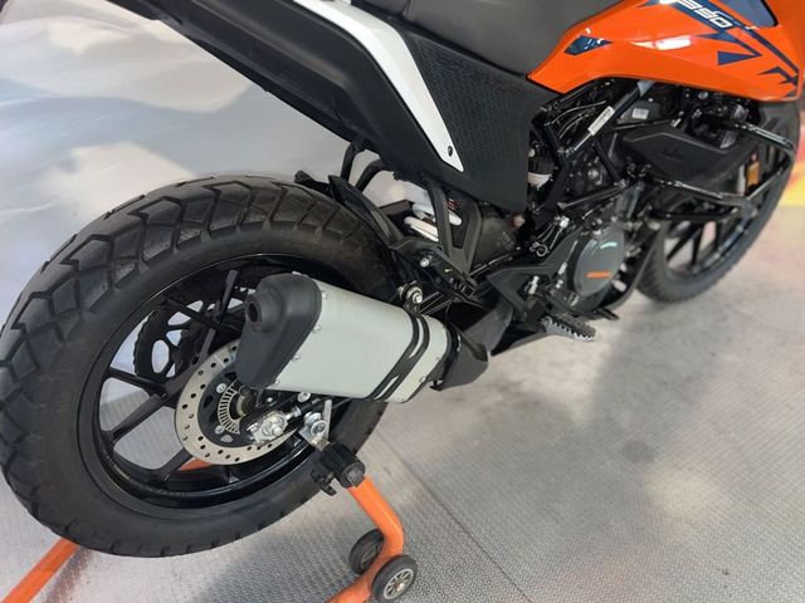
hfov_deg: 67.3
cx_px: 402
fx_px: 605
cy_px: 302
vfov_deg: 53.1
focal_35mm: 26
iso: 40
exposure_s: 1/17
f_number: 1.5
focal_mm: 5.7
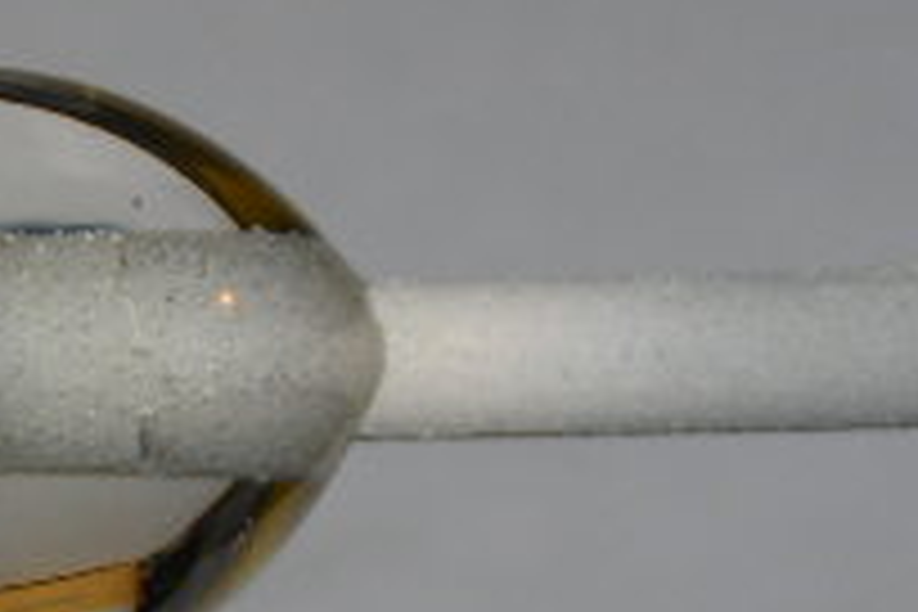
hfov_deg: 5.4
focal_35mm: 378
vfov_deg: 3.6
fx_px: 9638
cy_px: 338
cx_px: -14
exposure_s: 1/60.1
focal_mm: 19.2
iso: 50
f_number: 10.6
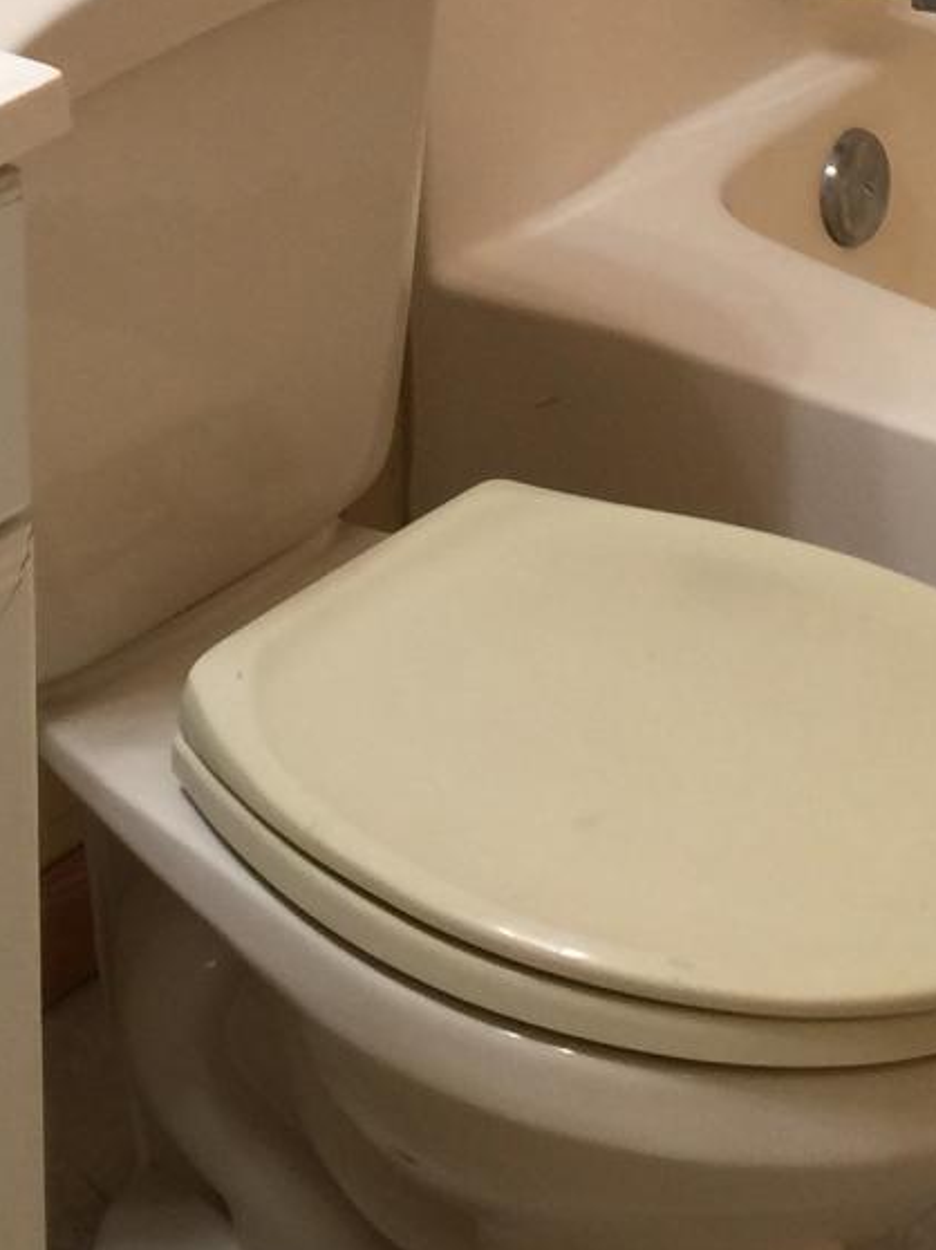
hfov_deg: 14.2
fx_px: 3752
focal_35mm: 104
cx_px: 298
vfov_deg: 17.7
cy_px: -356
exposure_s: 1/15
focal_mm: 4.15
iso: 32
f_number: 2.2
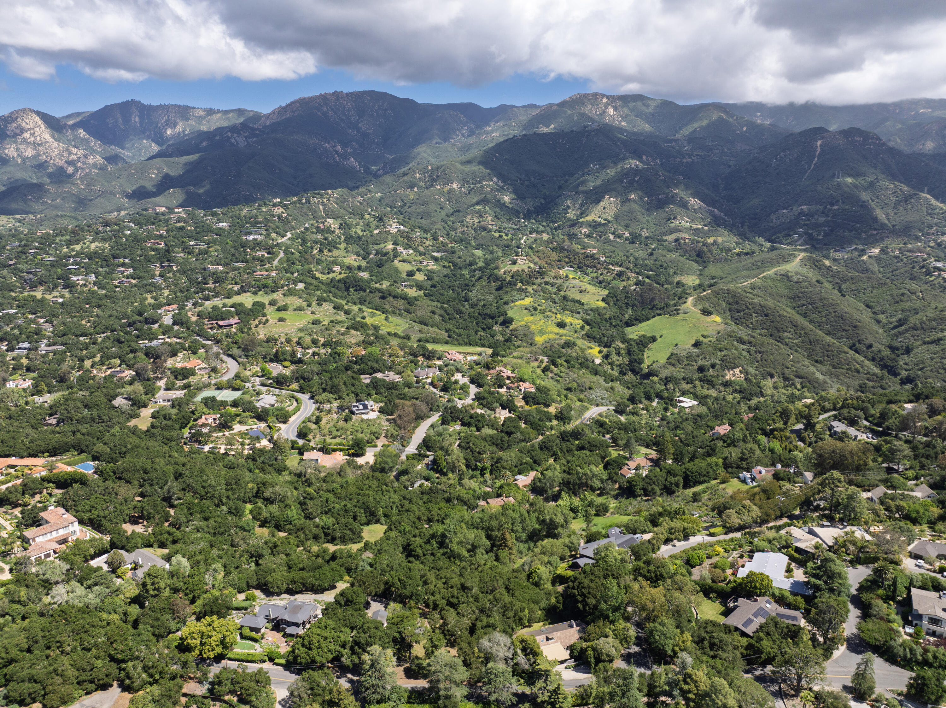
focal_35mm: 24
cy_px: 354
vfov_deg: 56.8
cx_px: 473
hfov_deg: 71.6
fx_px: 655
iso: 100
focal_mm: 12.29
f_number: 2.8
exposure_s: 1/200
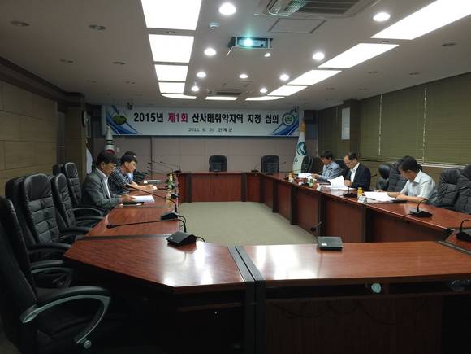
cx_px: 236
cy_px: 177
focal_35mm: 29
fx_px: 395
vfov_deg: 48.2
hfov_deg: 61.7
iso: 50
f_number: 2.2
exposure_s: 1/15
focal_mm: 4.15
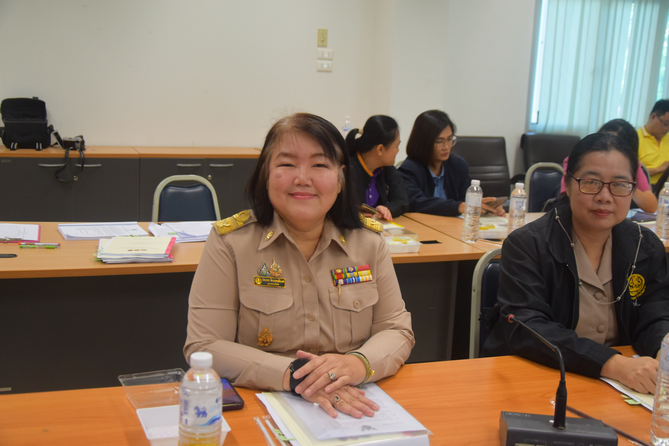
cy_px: 223
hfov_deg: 43.6
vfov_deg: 29.9
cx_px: 334
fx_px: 836
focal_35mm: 45
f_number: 4.2
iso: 1250
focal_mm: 30
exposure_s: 1/160
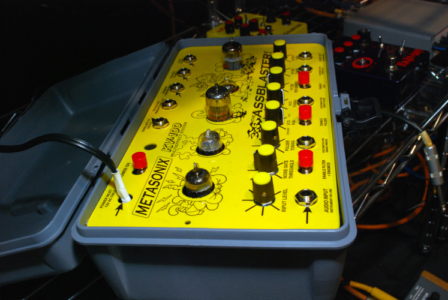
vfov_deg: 34.3
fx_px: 486
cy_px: 150
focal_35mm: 39
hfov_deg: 49.5
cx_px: 224
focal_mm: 26
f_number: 10
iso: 640
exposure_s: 1/60
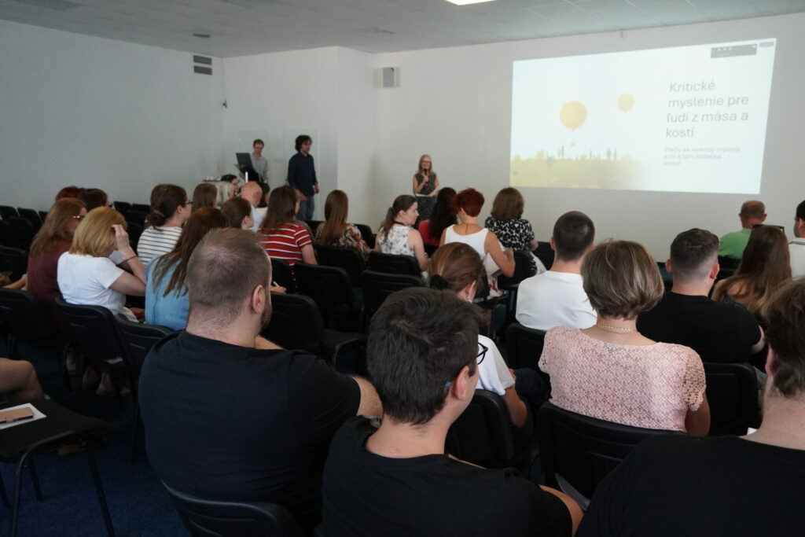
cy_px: 268
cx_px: 402
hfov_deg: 61.9
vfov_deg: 43.6
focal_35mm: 30
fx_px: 671
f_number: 4
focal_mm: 20
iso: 3200
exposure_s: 1/160
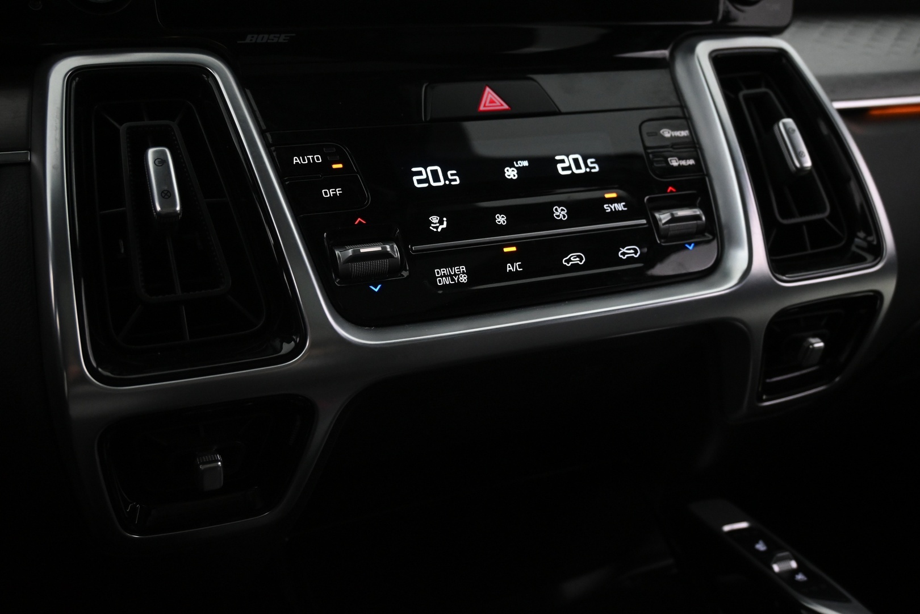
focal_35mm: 34
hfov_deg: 55.1
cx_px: 460
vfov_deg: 38.4
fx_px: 882
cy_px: 307
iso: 1800
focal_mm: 23
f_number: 4.2
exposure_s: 1/40
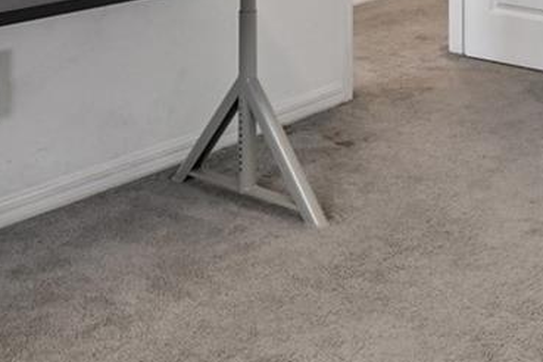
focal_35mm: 65
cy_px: -197
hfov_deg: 29.7
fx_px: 980
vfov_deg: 18.3
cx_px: 483
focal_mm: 10
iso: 100
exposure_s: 1/4
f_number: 7.1
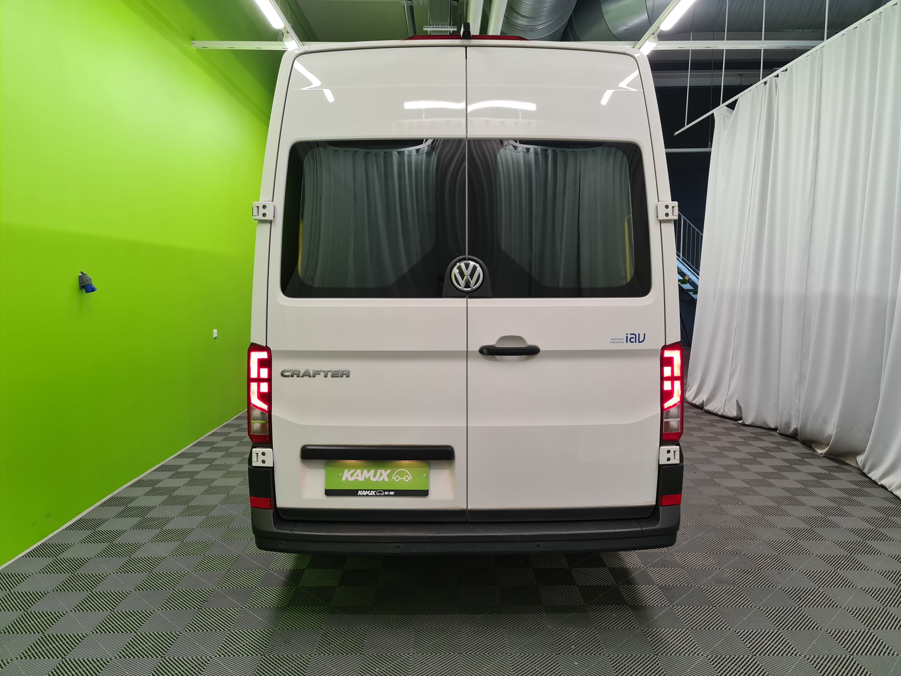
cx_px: 450
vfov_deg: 54.9
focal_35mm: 25
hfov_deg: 69.4
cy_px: 338
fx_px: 651
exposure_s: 1/100
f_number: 1.8
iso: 100
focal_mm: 7
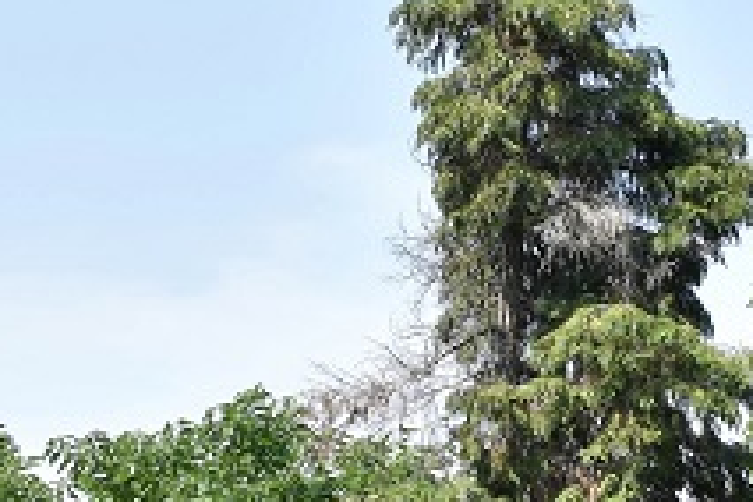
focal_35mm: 190
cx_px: 283
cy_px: 566
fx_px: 3974
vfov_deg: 7.2
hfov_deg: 10.8
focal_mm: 30
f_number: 8
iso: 200
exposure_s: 1/320
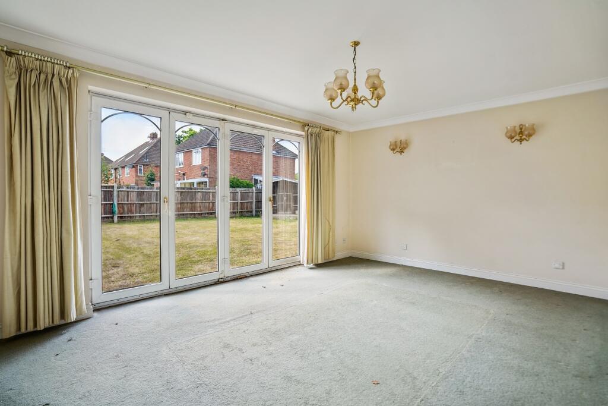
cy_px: 203
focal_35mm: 16
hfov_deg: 96.7
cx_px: 304
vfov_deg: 73.8
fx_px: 270
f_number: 4
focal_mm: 16
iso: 320
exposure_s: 1/80
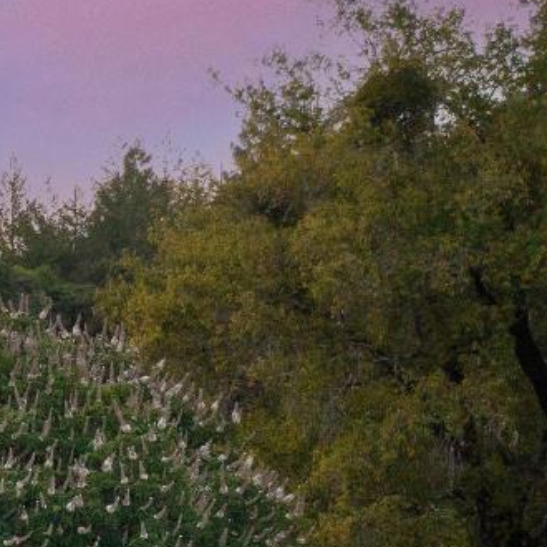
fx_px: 1931
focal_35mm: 108
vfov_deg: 15.5
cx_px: -544
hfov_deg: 13.7
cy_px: 670
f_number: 3.5
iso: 200
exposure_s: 1/60
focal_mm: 10.26
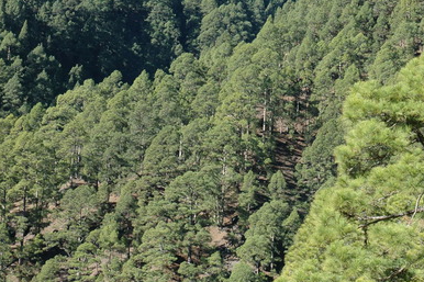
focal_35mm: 112
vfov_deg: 12.2
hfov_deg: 18.2
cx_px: 300
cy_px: 83
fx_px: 1318
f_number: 7.1
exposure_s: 1/200
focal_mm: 40
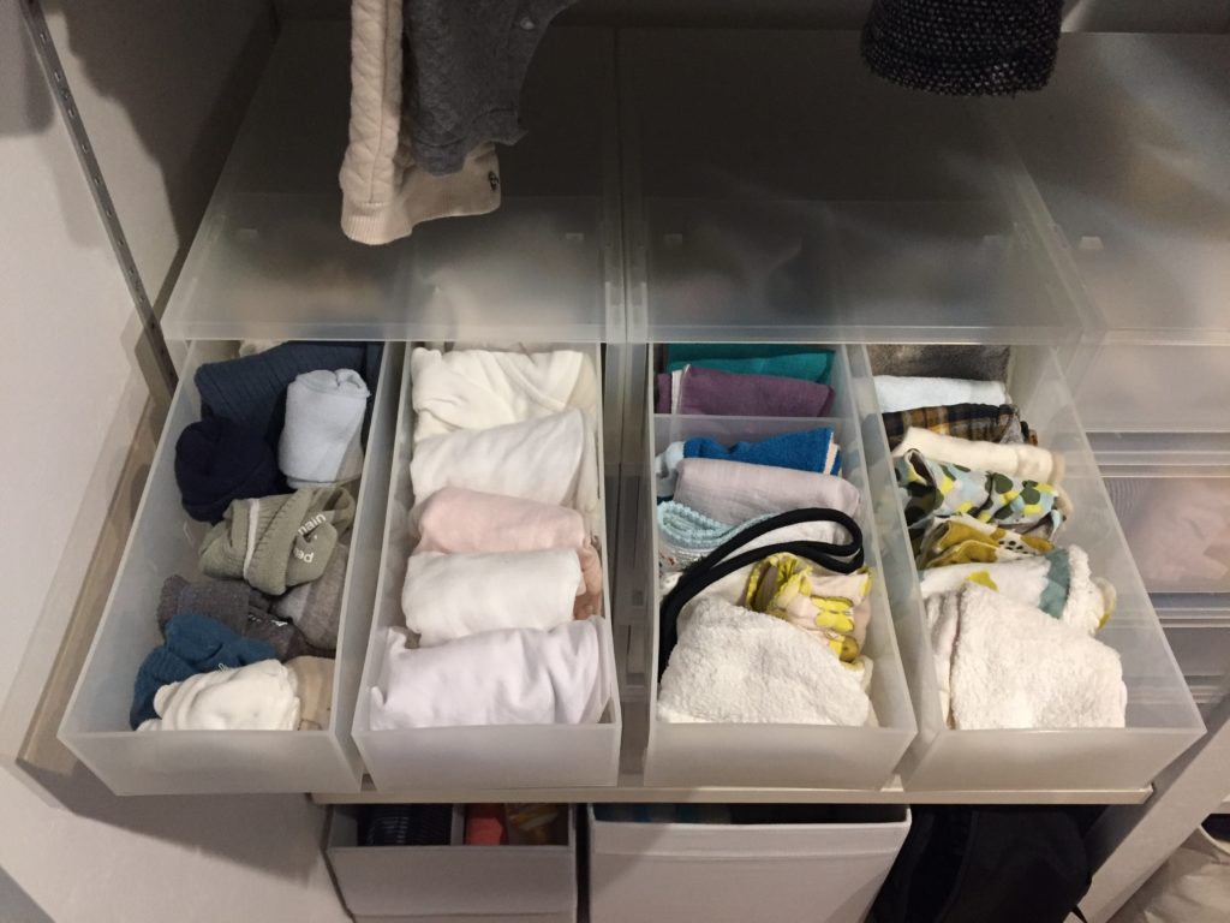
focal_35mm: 29
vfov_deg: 48.2
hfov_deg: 61.7
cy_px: 462
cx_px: 615
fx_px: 1030
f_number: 2.2
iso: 200
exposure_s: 1/30
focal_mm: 4.15
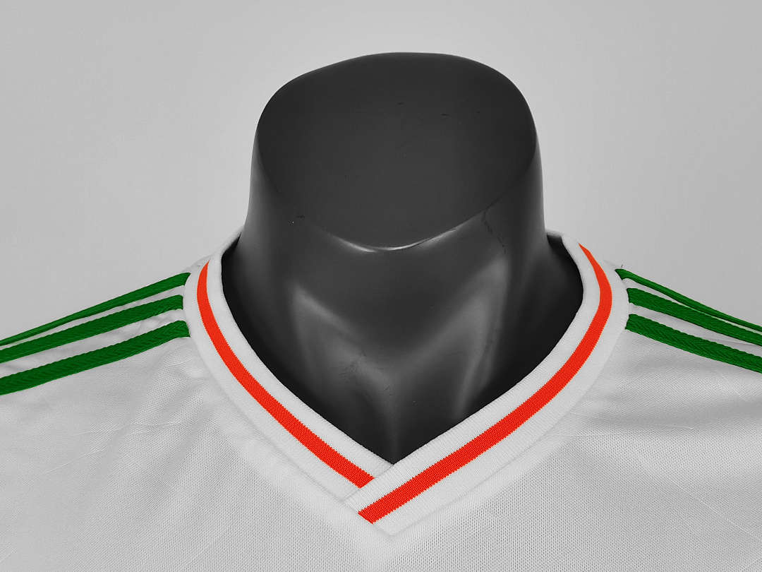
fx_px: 1101
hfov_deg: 38.2
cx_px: 381
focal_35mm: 50
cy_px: 286
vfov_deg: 29.1
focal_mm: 5.58
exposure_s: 1/100
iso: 125
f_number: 1.8
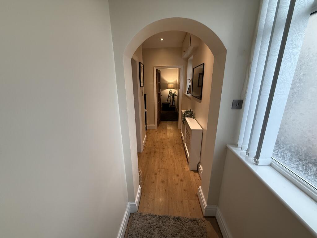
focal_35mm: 14
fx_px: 128
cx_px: 158
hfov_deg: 102.1
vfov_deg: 85.7
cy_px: 119
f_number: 2.2
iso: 400
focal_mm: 2.22
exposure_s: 1/91
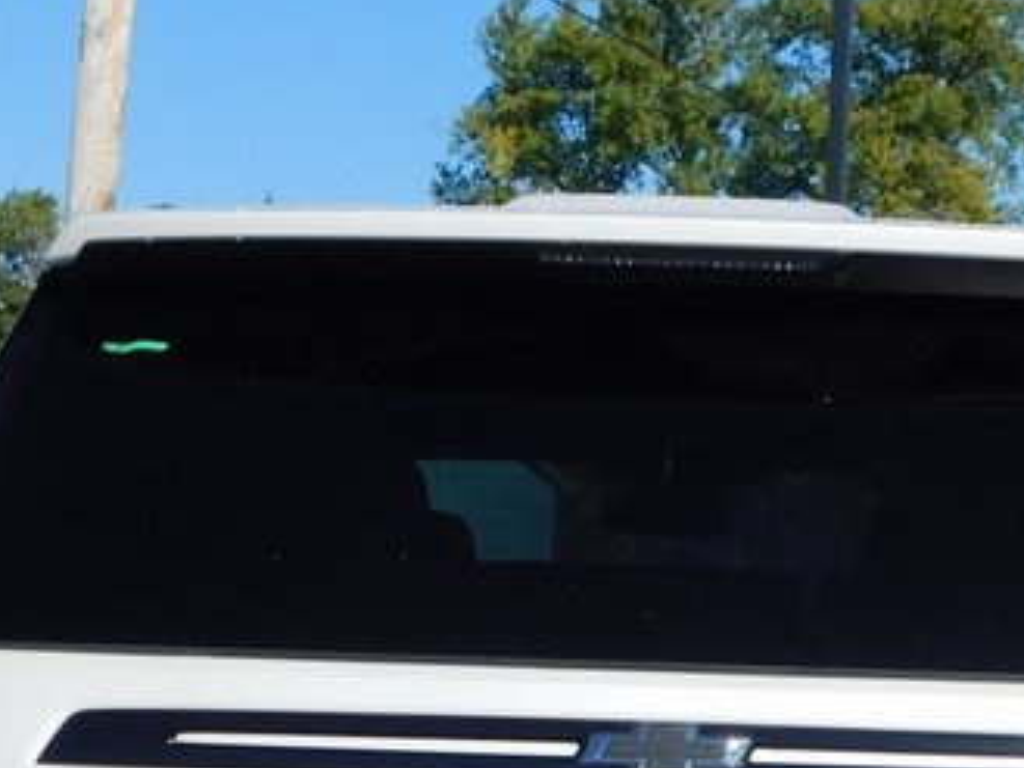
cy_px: 933
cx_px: 635
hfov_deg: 17.5
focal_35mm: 112
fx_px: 3314
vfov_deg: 12.9
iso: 125
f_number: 7
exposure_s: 1/500
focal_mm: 6.3
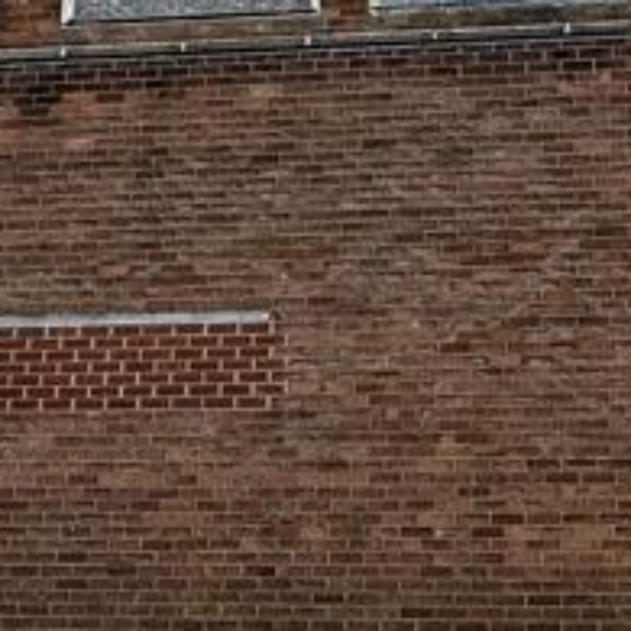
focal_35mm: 65
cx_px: 573
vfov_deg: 25.8
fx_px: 1341
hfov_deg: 25.6
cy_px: 91
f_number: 2.2
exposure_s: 1/545
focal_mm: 2.22
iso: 64
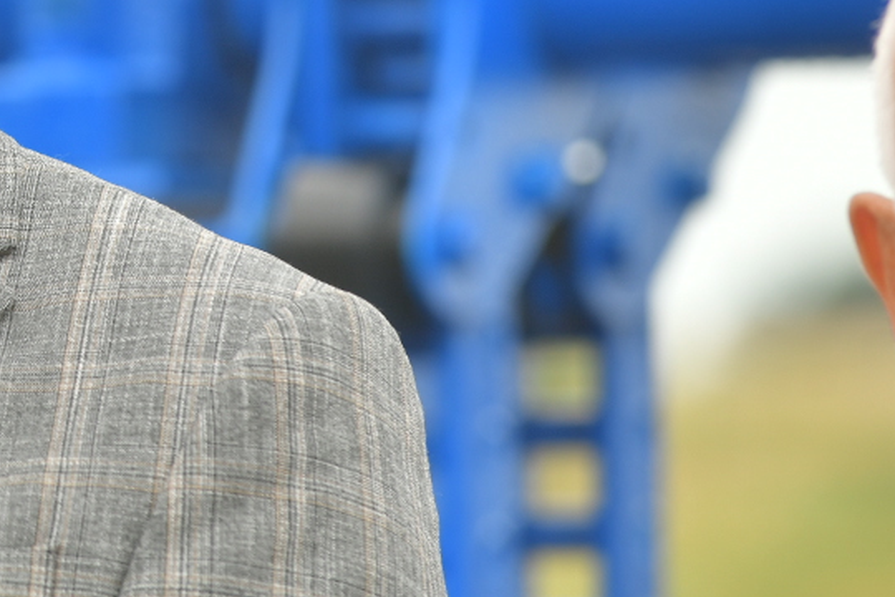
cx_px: -330
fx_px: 14915
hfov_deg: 3.4
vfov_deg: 2.3
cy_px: -129
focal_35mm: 600
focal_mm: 200
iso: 100
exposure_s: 1/200
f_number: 5
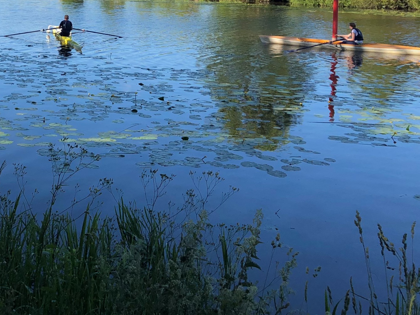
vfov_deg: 23.5
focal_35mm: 60
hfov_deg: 29.6
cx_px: -19
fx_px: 728
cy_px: 12
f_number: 1.8
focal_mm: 3.99
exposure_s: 1/1130
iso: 20
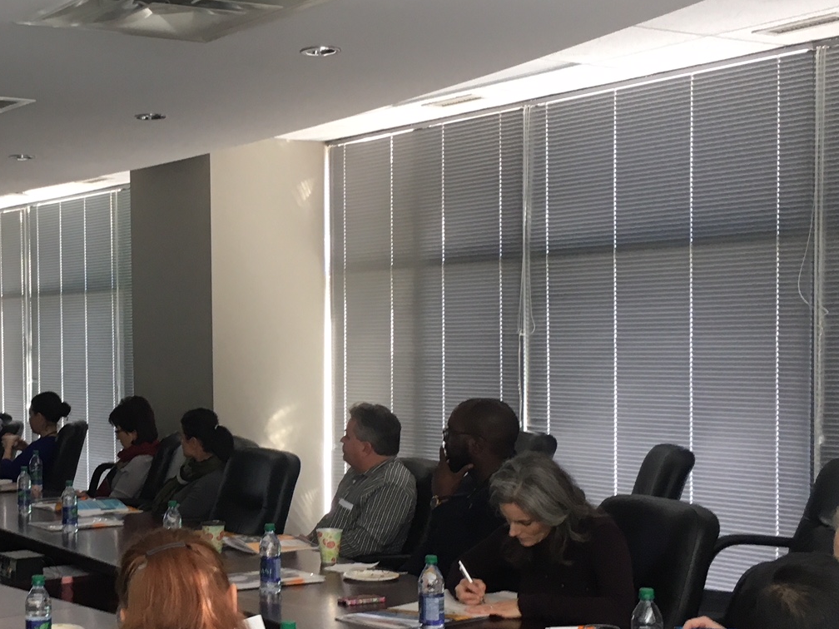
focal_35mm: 58
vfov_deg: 25.2
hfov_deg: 32.1
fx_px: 1406
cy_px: 385
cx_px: 138
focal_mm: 4.15
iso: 64
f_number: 2.2
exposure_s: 1/30
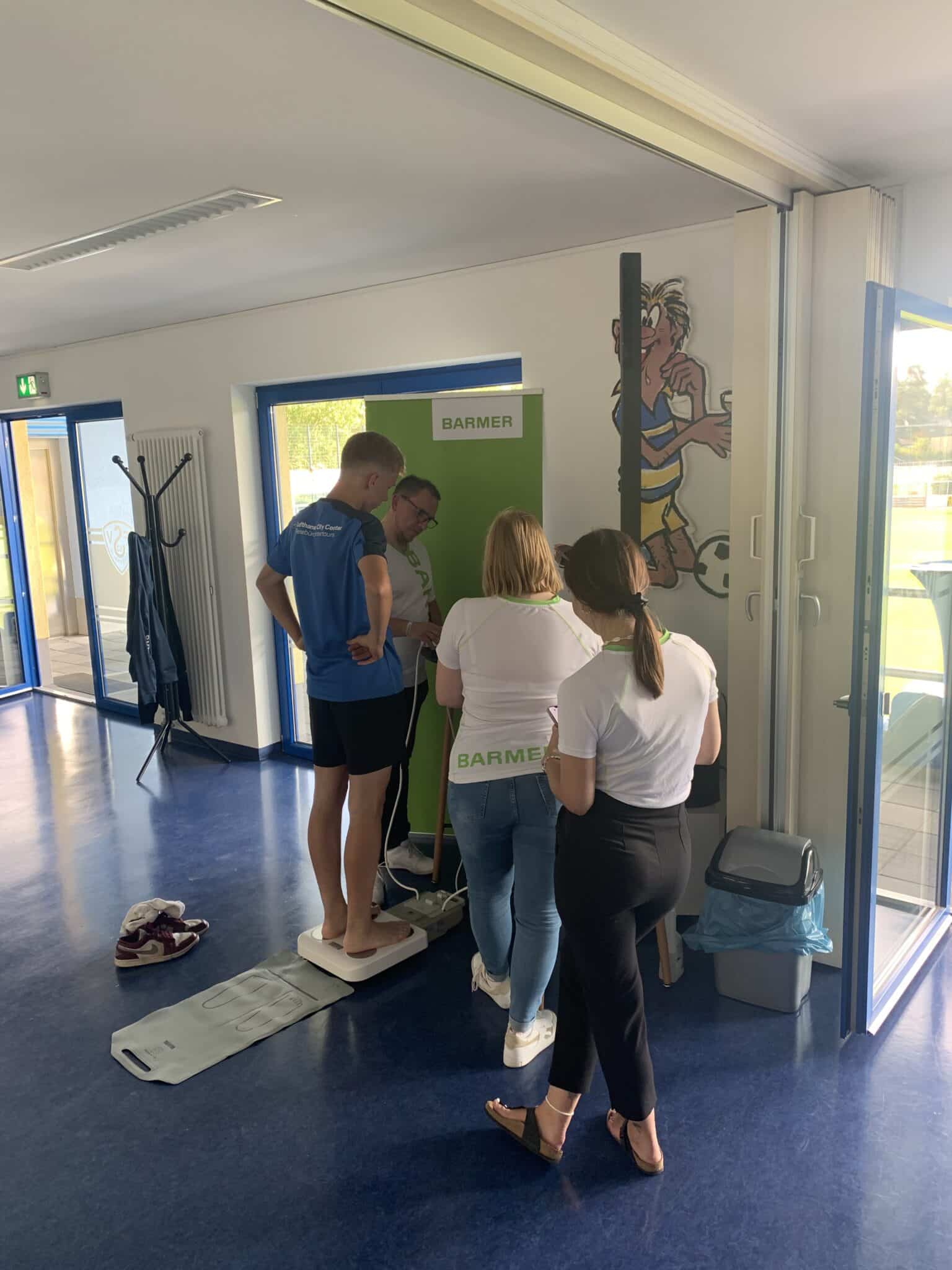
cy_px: 635
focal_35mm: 26
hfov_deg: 53.1
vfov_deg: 67.3
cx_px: 476
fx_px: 953
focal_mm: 4.25
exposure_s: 1/100
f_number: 1.8
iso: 100
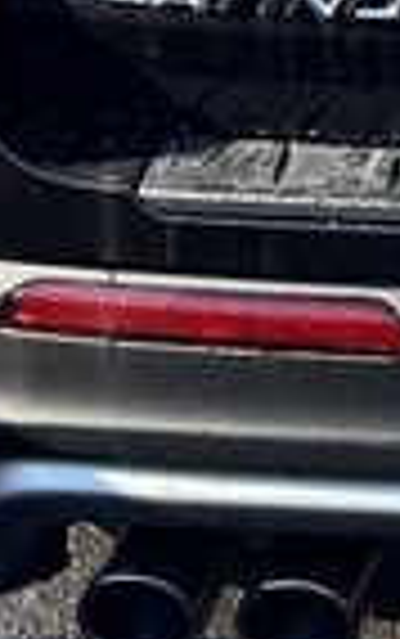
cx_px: 1101
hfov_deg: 6.7
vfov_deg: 10.5
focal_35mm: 183
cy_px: -626
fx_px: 3185
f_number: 1.78
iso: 100
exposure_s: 1/1585
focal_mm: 6.76
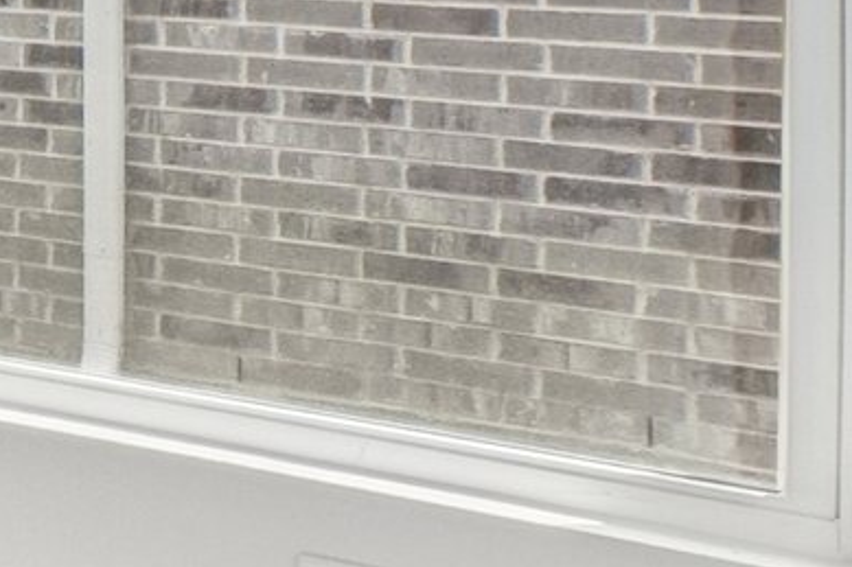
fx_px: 1869
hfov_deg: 14.2
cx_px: -1303
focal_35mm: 79
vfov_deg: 16.6
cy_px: -106
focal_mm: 10
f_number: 8
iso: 400
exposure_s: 1/30
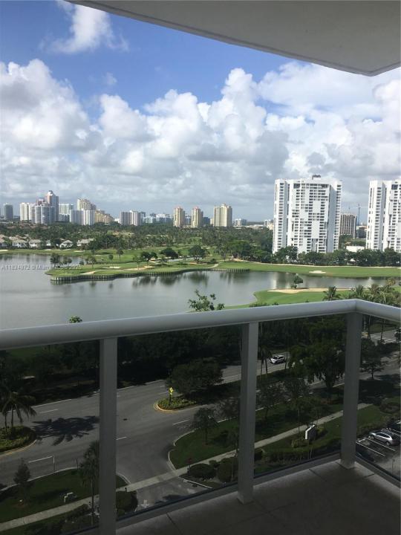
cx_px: 200
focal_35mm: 29
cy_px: 268
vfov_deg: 61.7
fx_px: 448
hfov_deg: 48.2
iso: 25
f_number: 2.2
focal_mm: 4.15
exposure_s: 1/1923
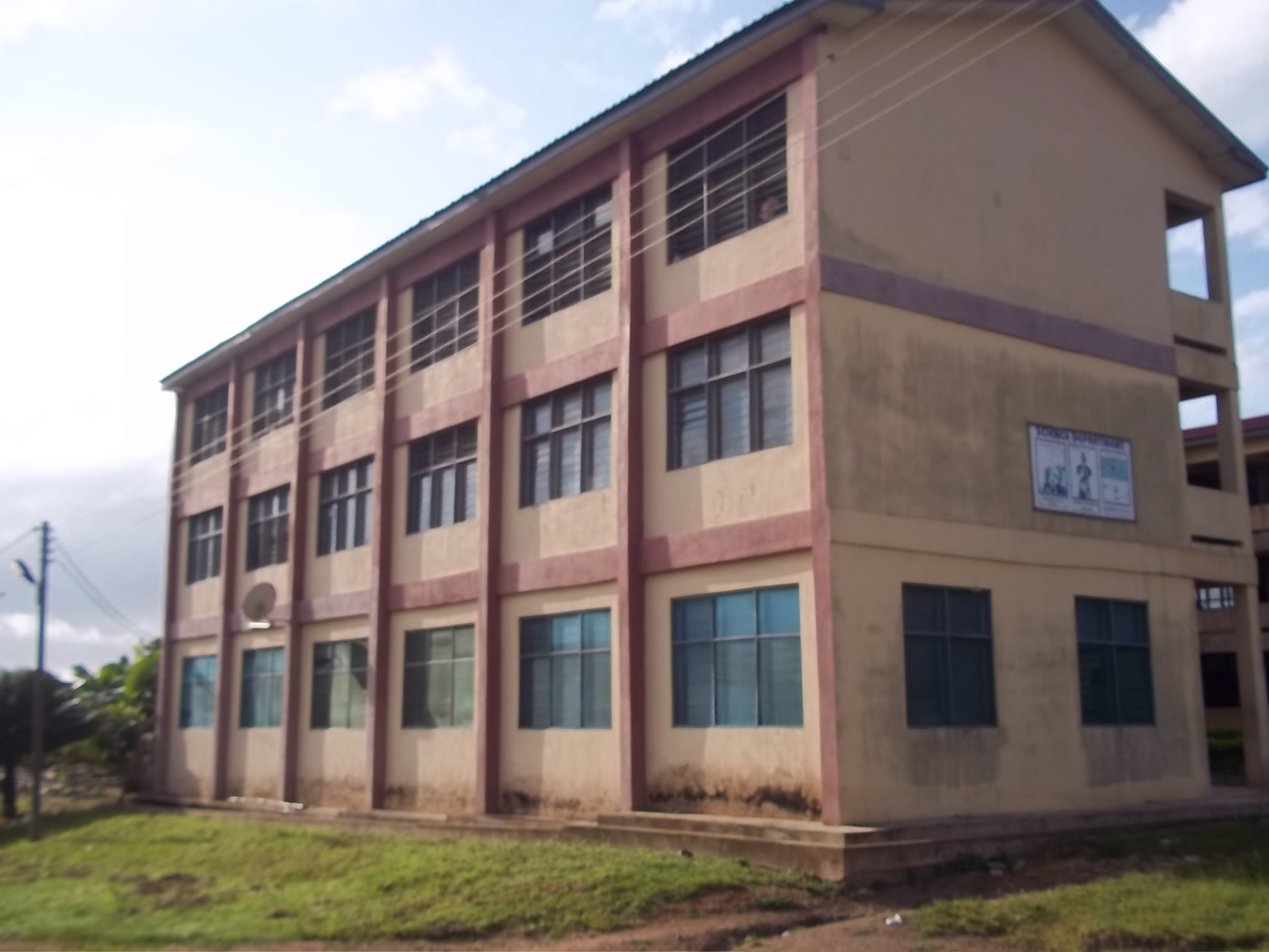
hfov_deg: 51.4
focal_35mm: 36
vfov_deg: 39.7
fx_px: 1320
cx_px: 634
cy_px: 476
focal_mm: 6.5
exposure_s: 1/200
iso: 80
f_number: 8
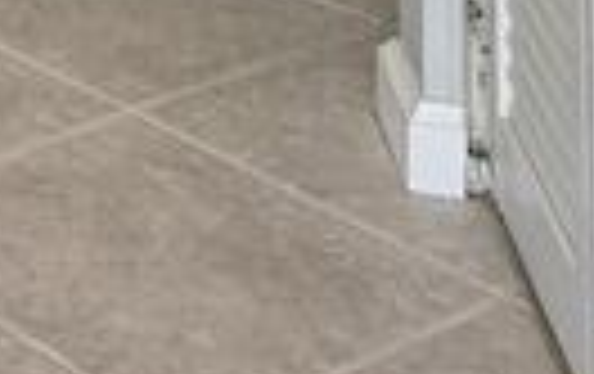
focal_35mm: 142
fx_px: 2303
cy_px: -978
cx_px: -612
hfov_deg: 12.8
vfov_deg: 7.4
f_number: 7.1
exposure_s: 1/1000
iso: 640
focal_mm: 12
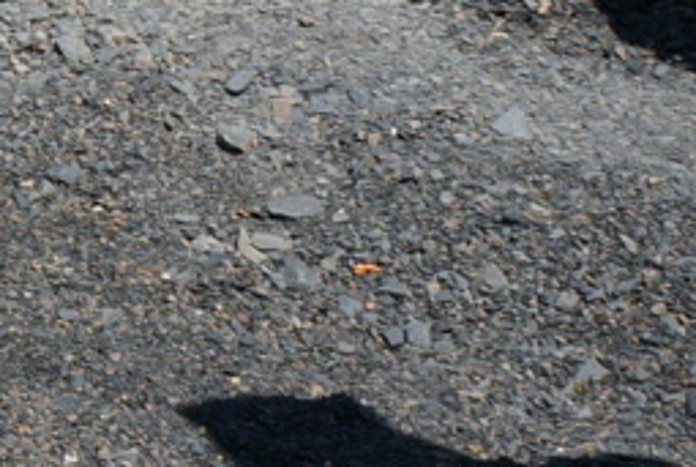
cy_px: -216
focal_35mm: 171
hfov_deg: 10.5
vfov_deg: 7.9
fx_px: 3312
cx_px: -895
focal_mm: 18
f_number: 8
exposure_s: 1/320
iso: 100
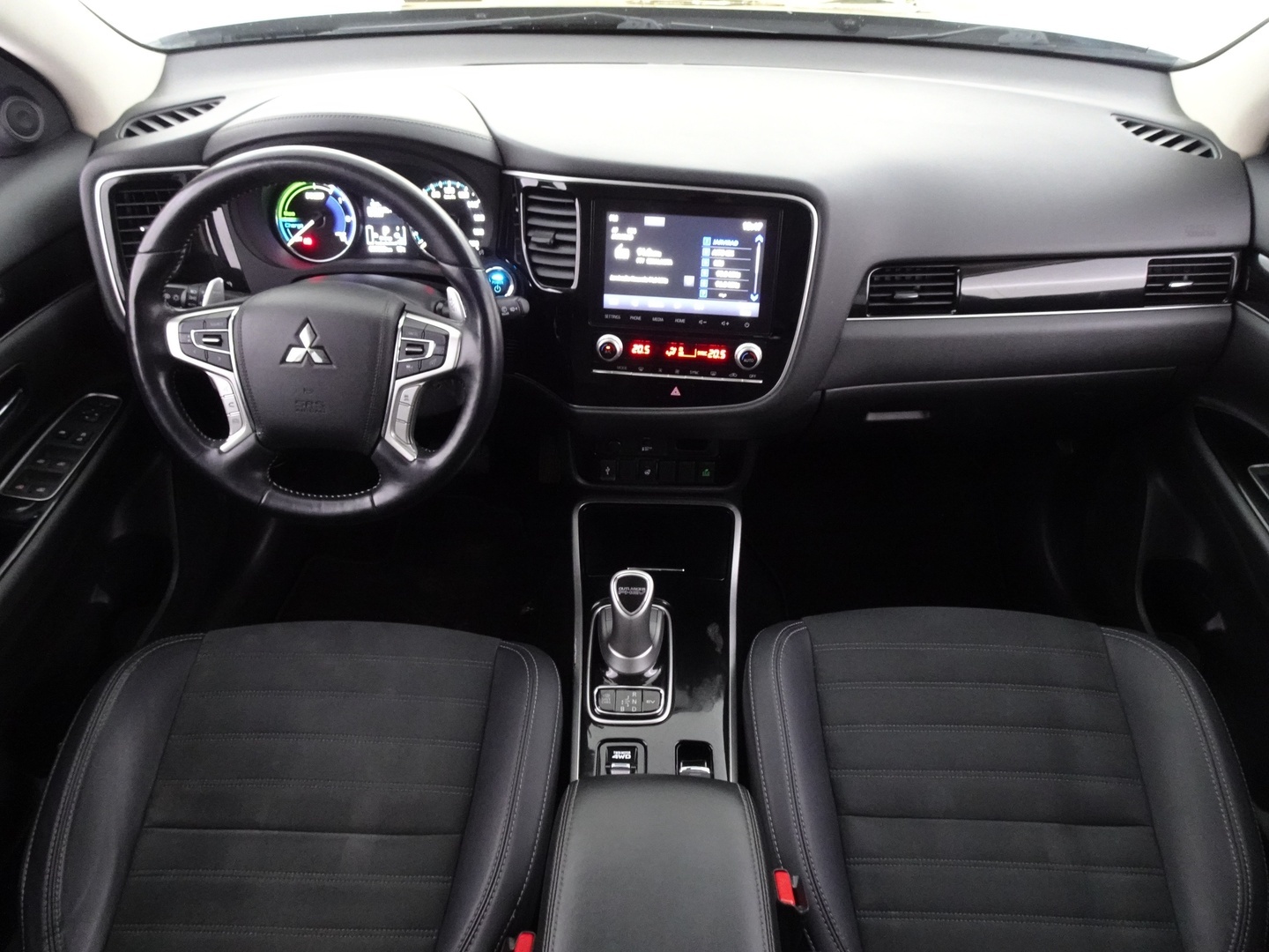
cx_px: 634
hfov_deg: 71.6
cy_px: 476
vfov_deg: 56.8
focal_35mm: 24
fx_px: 880
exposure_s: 1/5
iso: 800
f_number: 3.5
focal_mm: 4.25
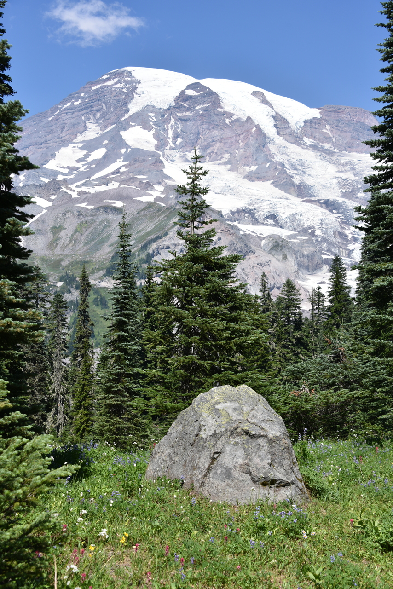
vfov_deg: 41.1
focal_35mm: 48
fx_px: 786
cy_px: 294
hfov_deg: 28.1
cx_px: 196
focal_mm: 48
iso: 100
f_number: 8
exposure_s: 1/250
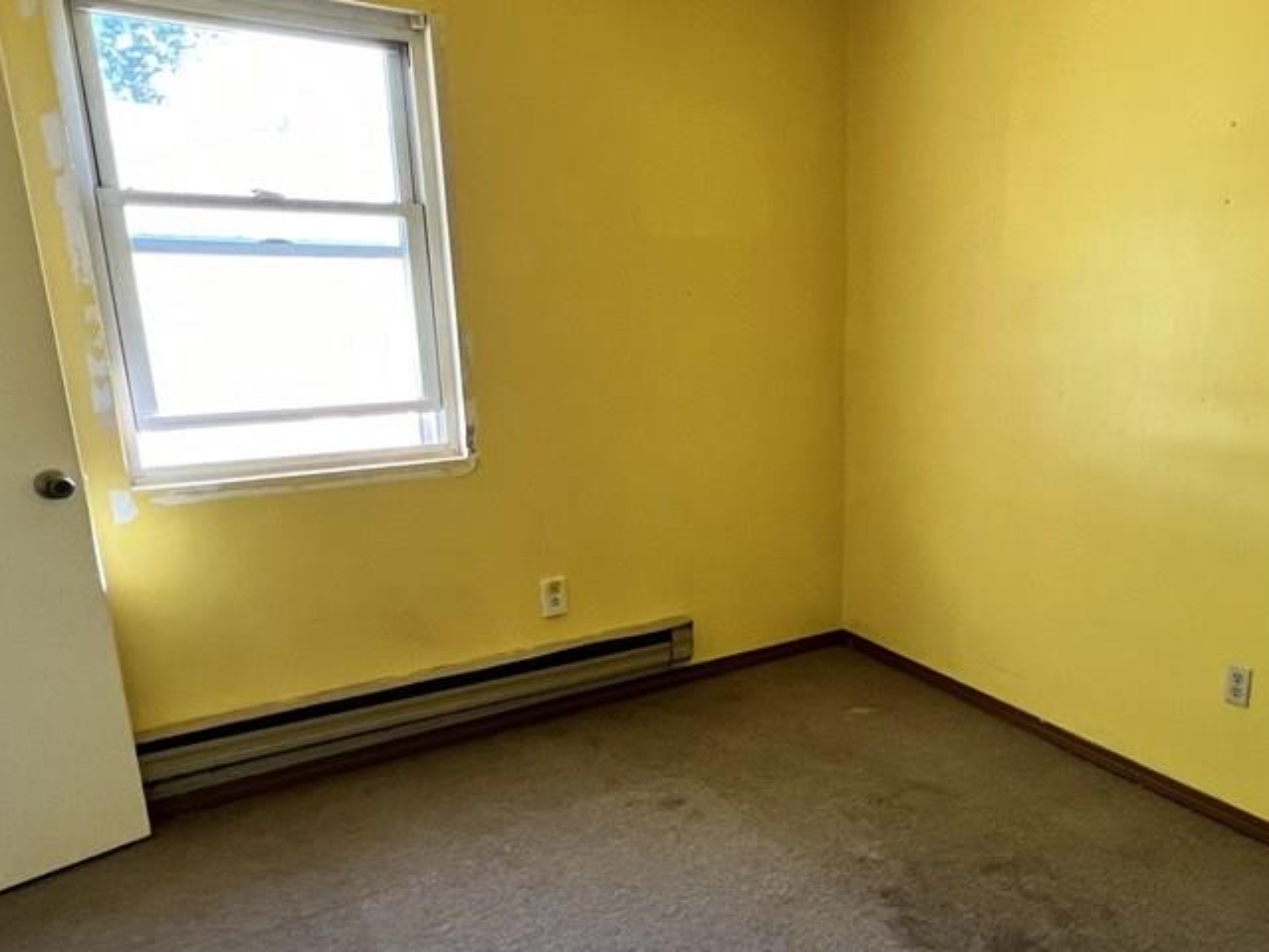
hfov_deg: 64.8
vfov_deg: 52.8
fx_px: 953
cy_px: 555
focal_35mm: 26
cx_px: 884
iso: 250
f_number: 1.8
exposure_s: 1/60
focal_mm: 1.57
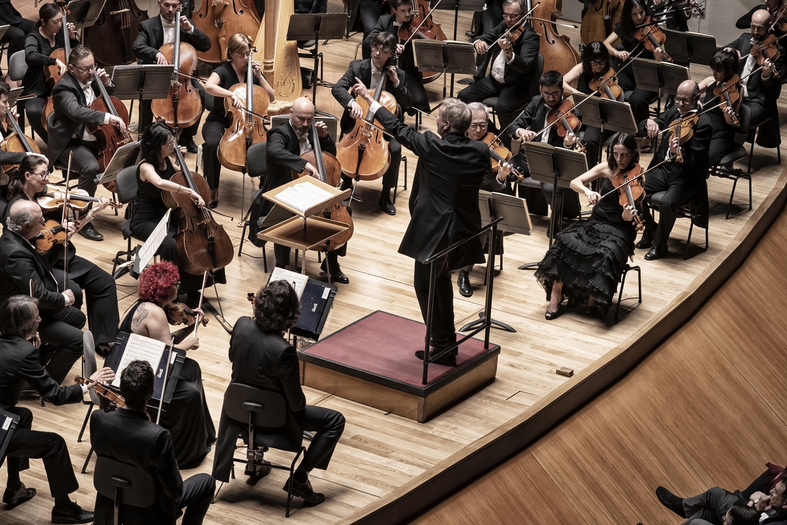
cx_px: 275
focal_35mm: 110
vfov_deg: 12.4
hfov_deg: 18.5
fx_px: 2404
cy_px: 191
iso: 1250
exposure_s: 1/320
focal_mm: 83
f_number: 4
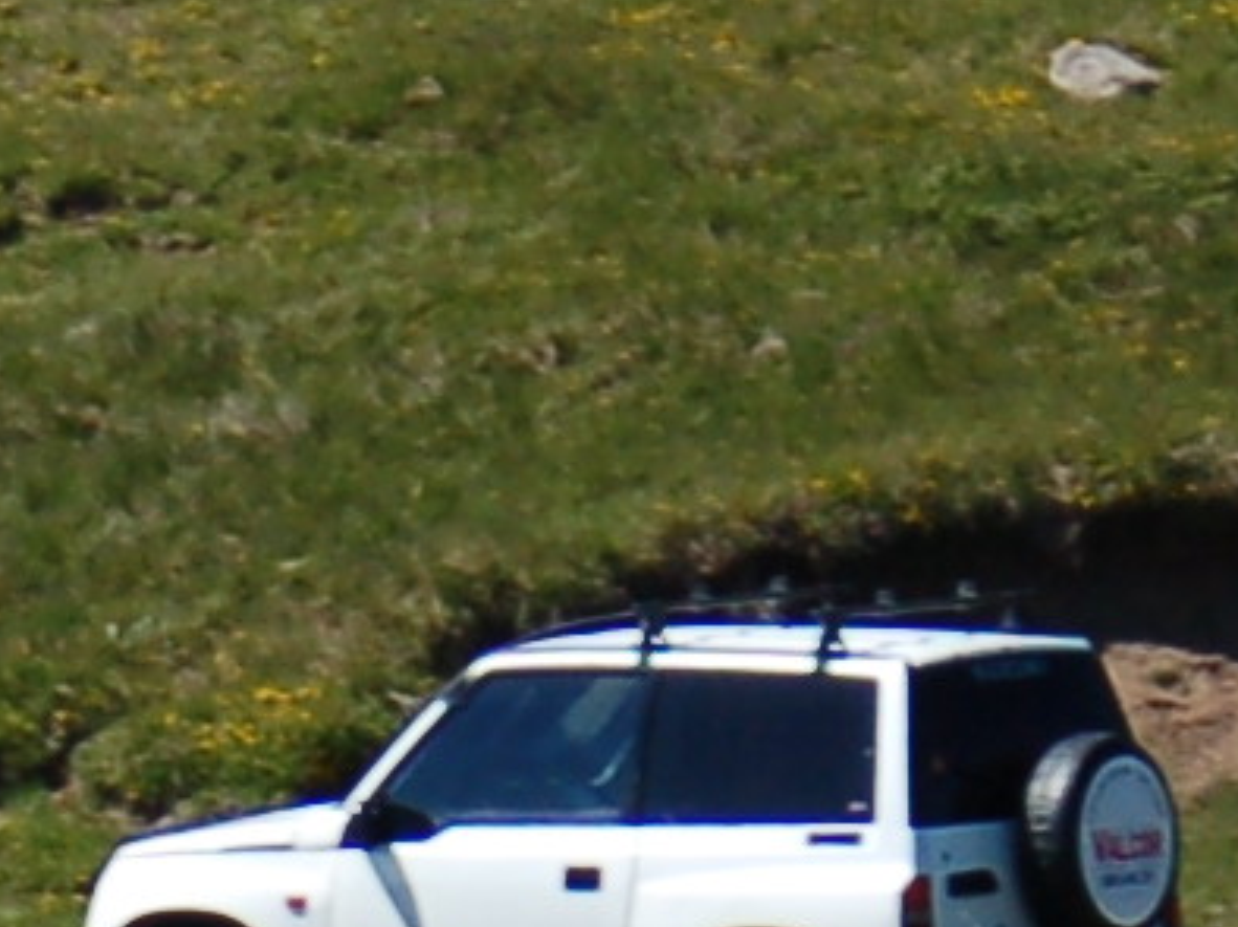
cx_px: -35
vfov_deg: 1.7
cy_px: 3051
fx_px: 31489
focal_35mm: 881
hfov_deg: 2.3
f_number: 5.6
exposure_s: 1/1000
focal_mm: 80
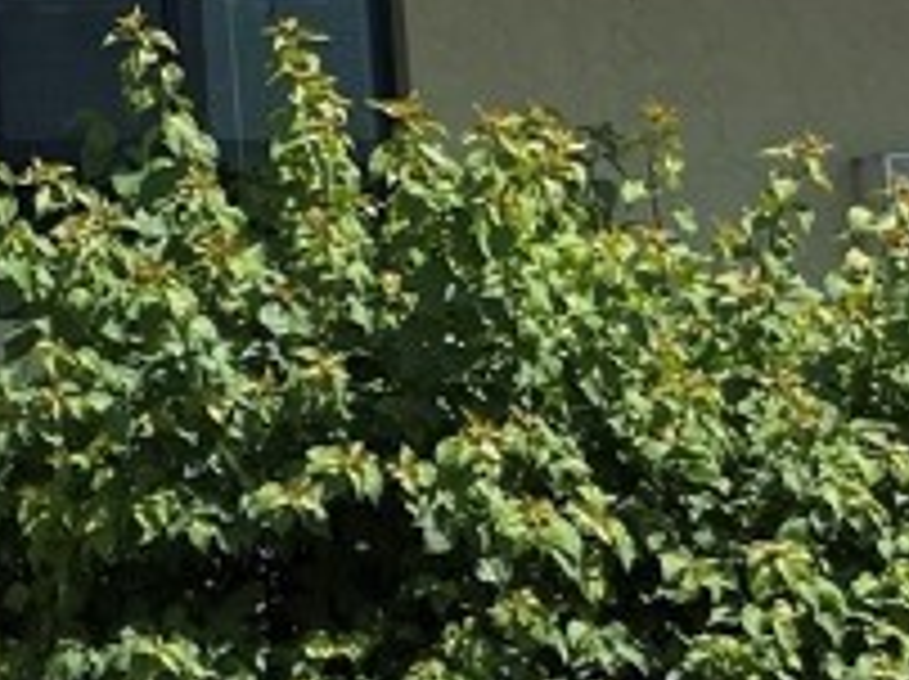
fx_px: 3462
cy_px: -383
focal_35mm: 132
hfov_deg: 13.1
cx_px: -860
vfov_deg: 10.7
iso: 50
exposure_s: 1/4630
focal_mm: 5.7
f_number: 1.5
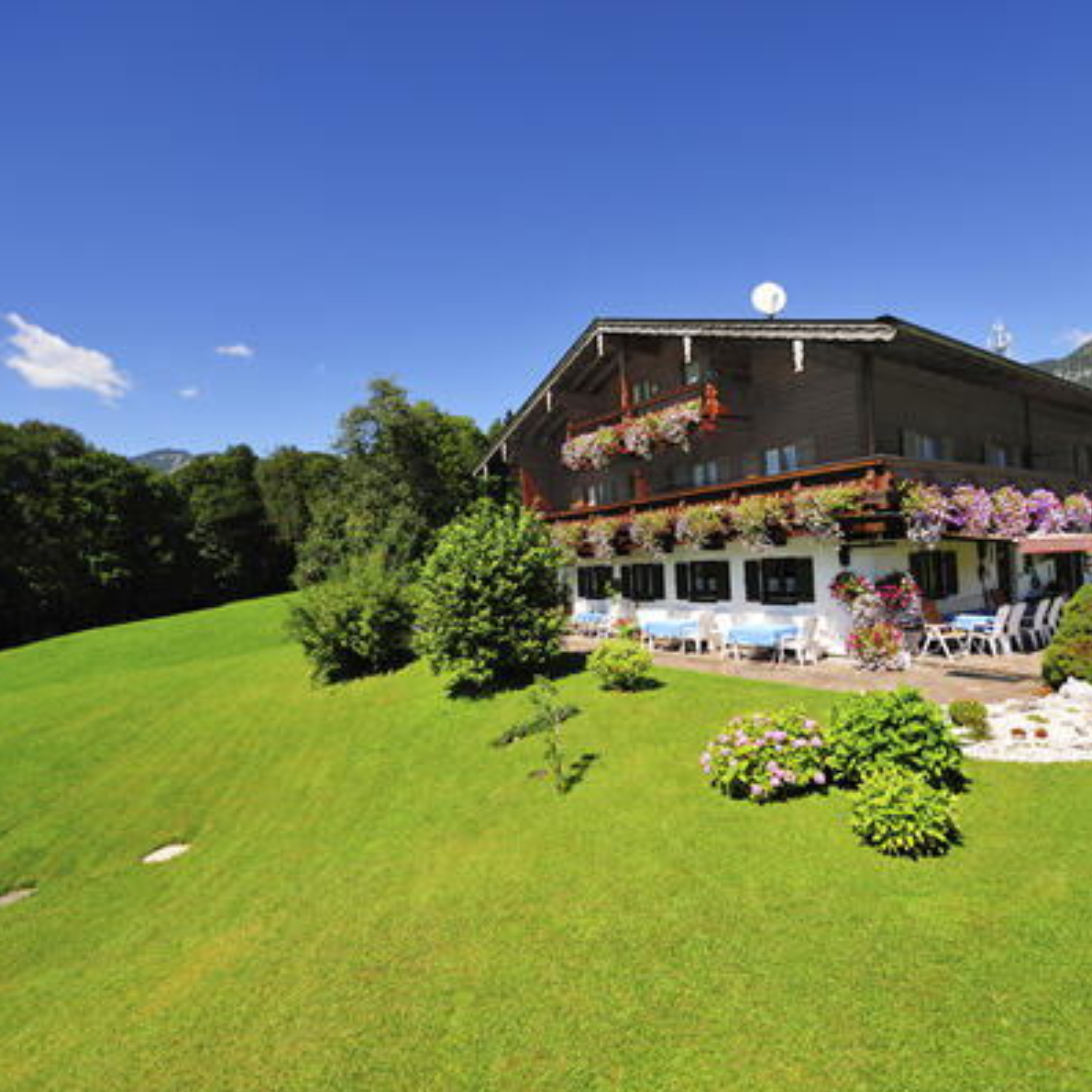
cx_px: 600
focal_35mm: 18
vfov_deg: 80.7
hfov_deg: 80.5
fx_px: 642
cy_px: 545
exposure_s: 1/1250
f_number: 5
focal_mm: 14
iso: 200
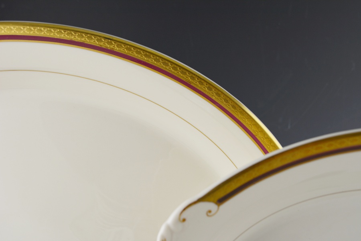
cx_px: 180
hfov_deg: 46.4
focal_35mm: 42
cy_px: 120
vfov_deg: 31.9
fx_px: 421
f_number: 5.6
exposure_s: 1/125
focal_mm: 28
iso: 200
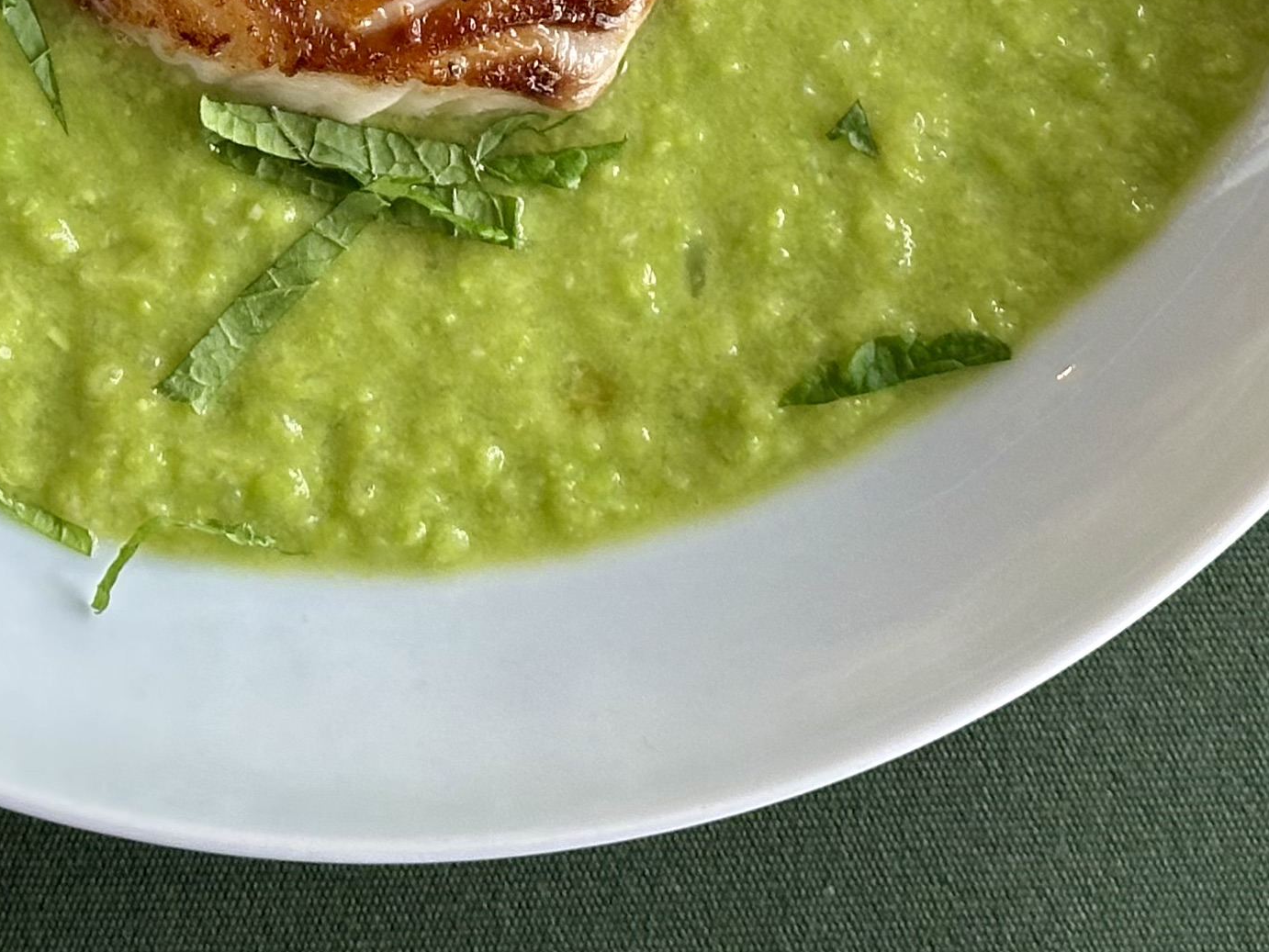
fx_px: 5133
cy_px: -400
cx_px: 304
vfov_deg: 10.3
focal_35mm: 140
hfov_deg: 14.0
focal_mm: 6.86
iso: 80
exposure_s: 1/63
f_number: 1.78
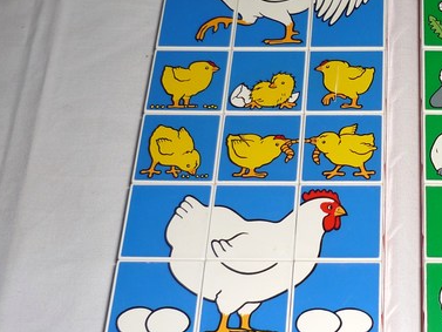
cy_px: 160
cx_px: 402
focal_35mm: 70
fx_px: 894
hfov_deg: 26.8
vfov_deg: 21.0
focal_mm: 5.5
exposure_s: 1/30
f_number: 2.8
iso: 100
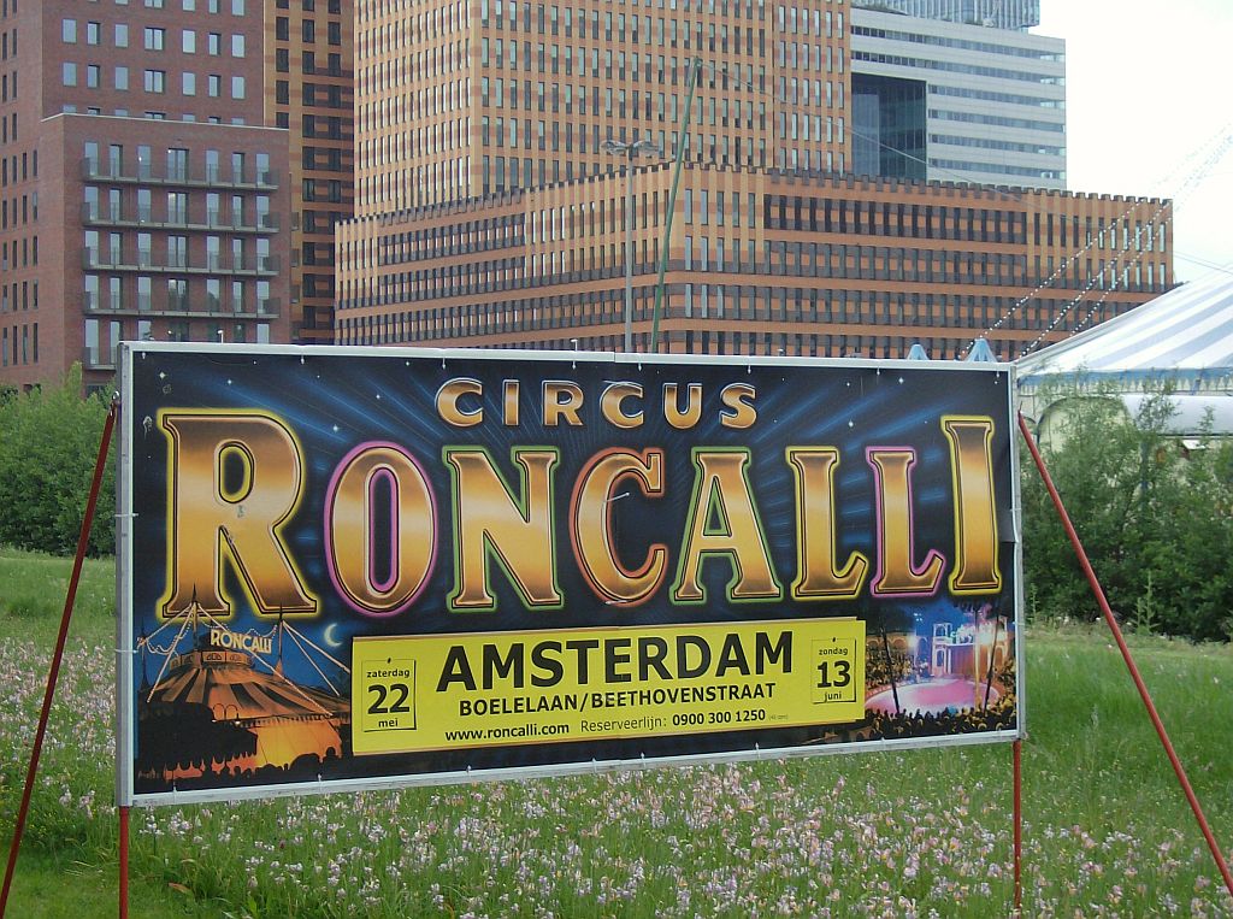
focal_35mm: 70
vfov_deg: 20.9
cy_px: 460
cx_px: 616
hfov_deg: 27.8
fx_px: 2488
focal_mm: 11.6
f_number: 3.7
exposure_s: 1/292
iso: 100
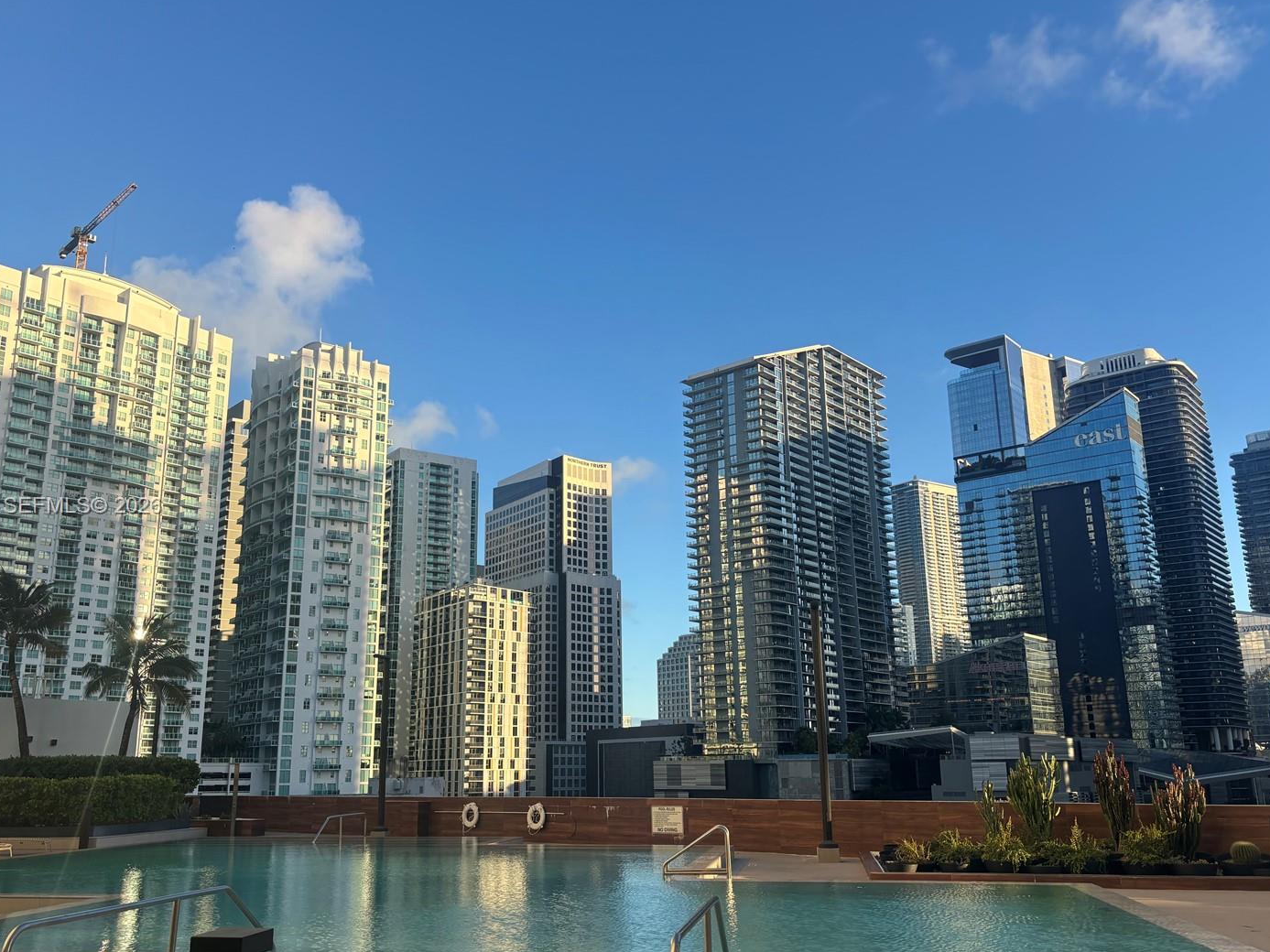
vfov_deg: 46.8
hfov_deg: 59.9
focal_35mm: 30
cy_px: 507
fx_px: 1101
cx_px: 609
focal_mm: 5.96
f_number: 1.6
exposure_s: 1/1399
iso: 50
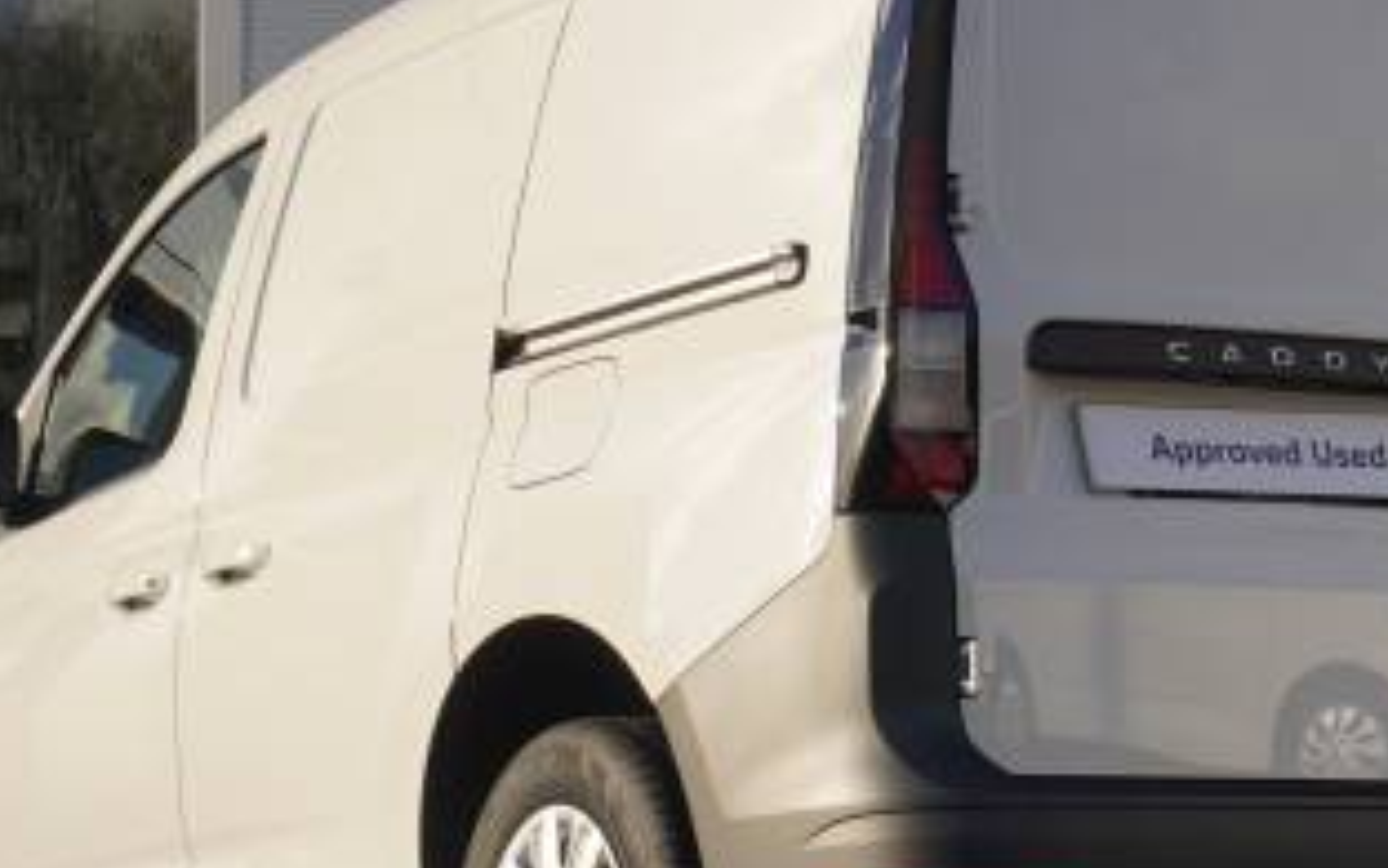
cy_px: 588
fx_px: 4390
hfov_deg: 17.9
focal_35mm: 116
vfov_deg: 11.3
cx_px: 876
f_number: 8
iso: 100
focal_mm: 37
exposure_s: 1/125
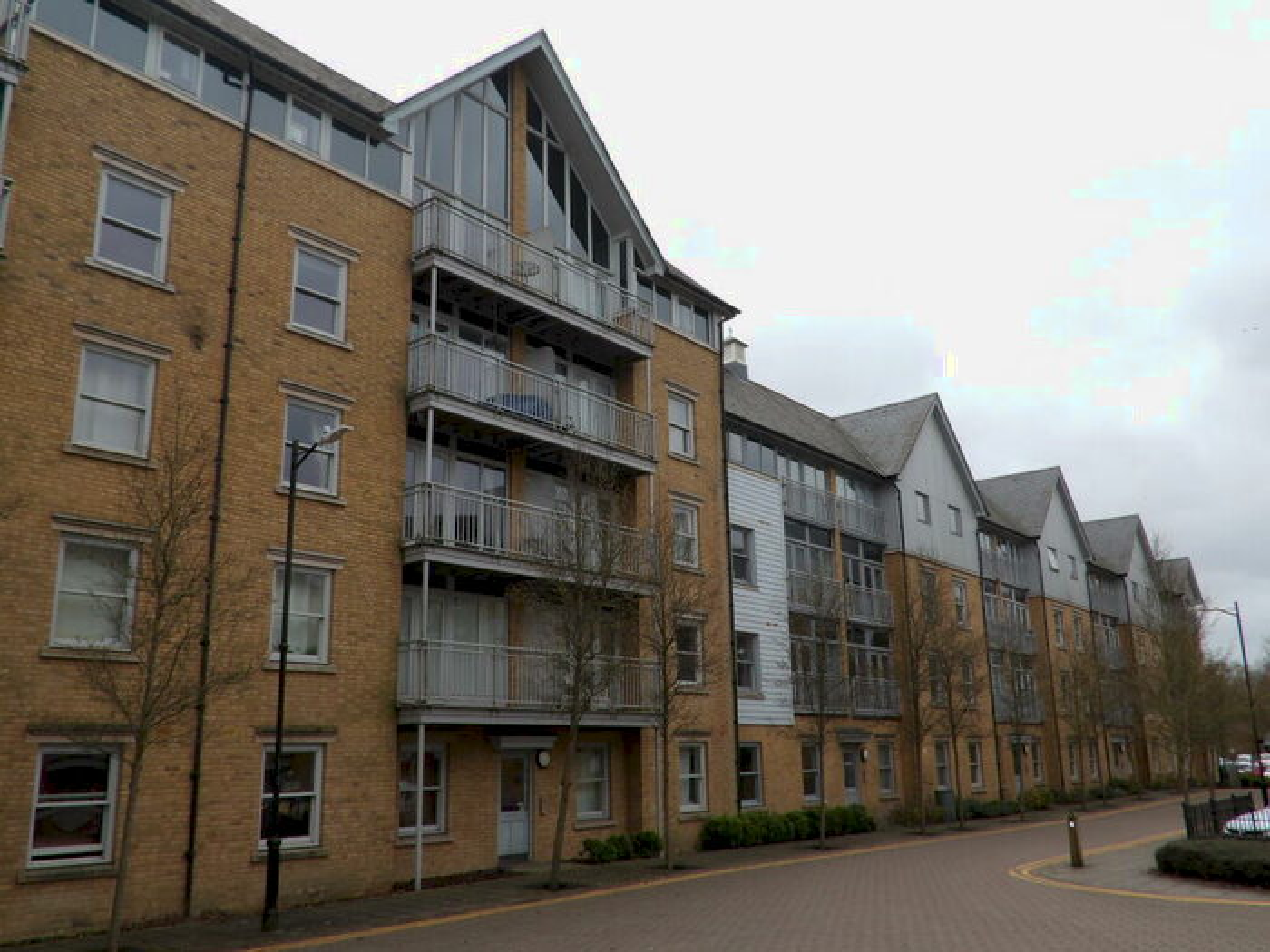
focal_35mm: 28
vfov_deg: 49.7
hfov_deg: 63.4
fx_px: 1027
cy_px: 476
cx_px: 635
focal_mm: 5.1
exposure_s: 1/276
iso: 100
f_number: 4.3
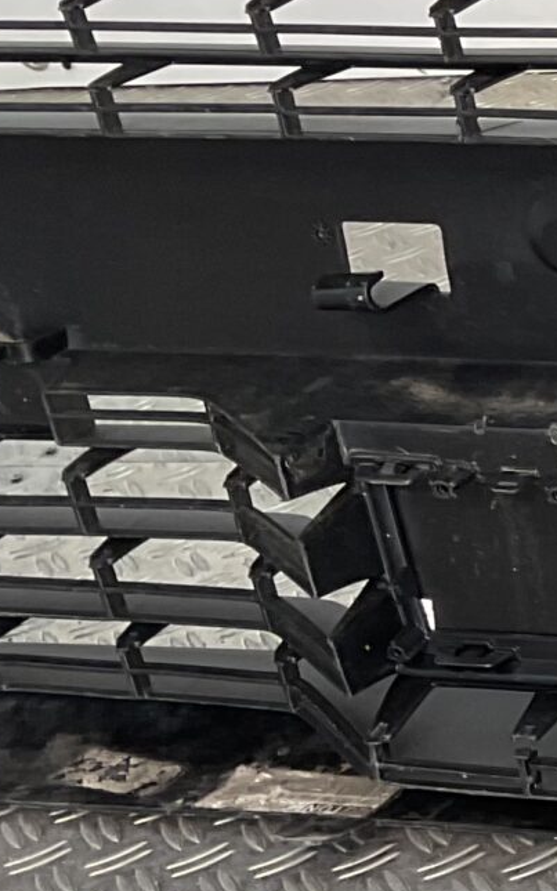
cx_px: 1594
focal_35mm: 122
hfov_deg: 9.0
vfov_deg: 17.0
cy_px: 667
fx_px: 2964
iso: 16
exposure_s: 1/147
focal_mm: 3
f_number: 1.8
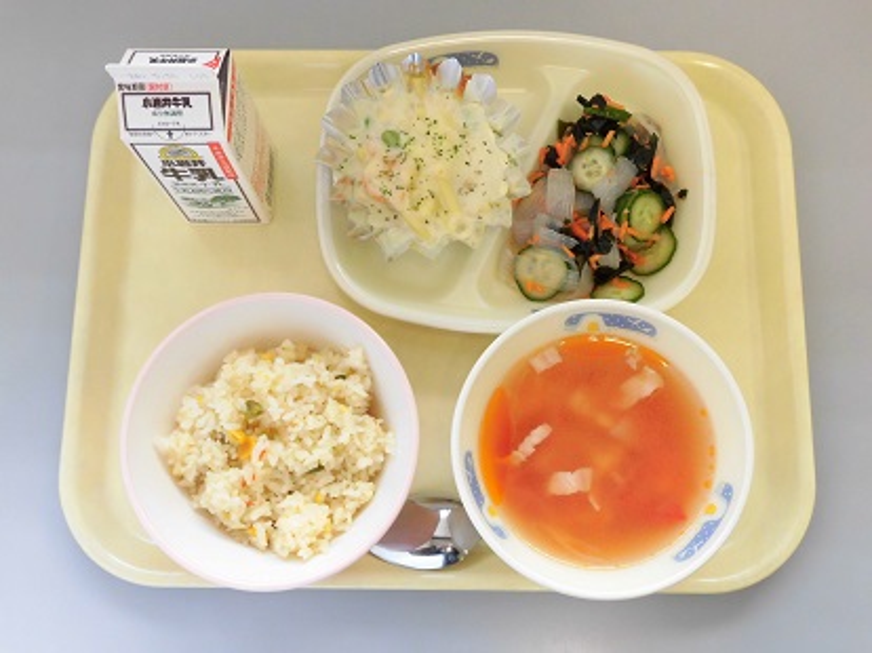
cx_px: 436
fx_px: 957
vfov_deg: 37.7
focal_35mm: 38
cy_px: 326
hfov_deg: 49.0
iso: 200
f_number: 3.7
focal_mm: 6.77
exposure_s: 1/60
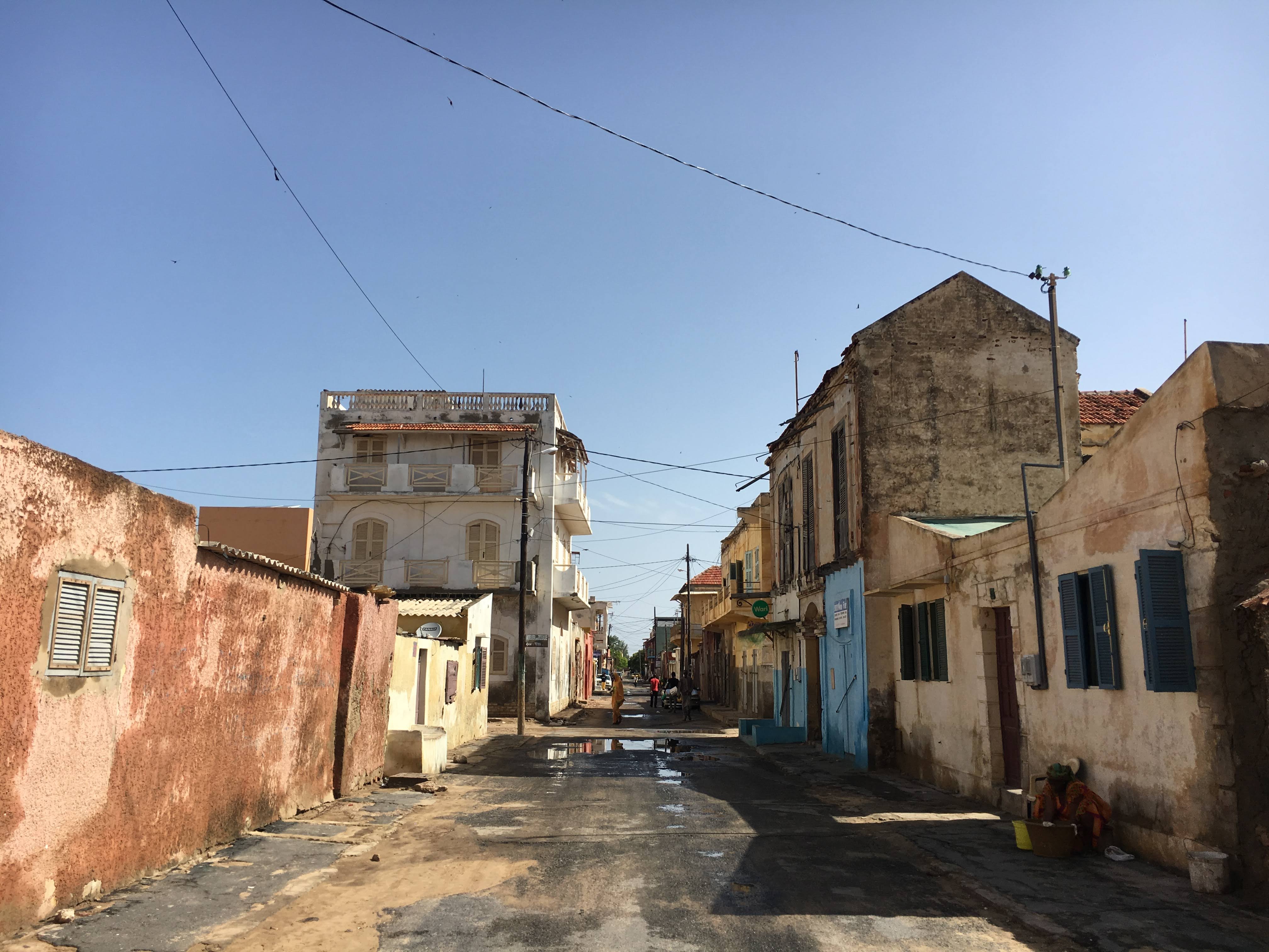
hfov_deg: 61.7
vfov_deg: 48.2
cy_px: 476
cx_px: 634
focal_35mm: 29
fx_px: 1063
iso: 25
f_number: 2.2
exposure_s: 1/1832
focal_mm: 4.15
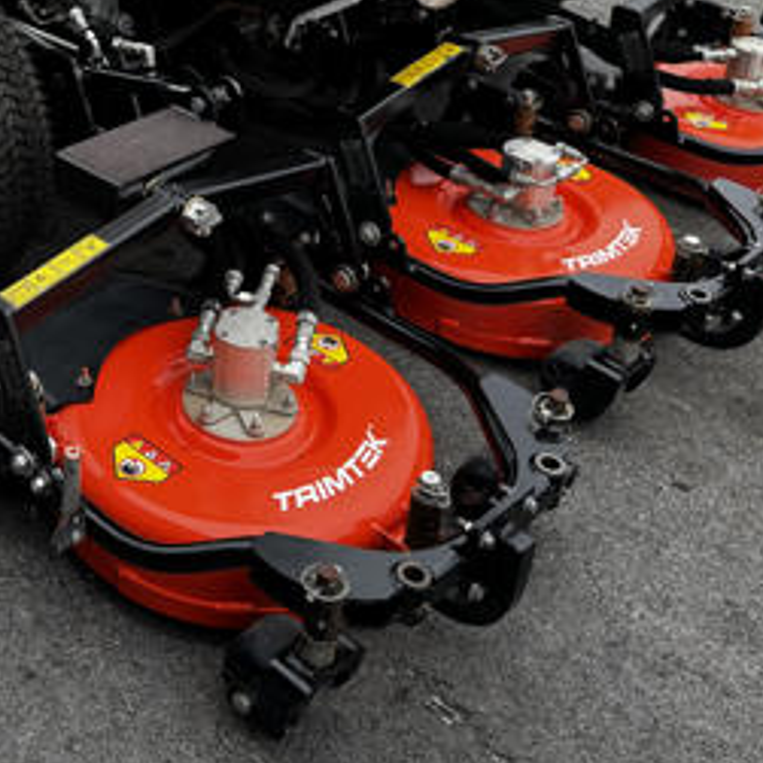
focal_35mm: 54
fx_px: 1347
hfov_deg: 30.4
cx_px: 94
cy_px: 49
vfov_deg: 30.0
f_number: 1.78
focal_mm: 6.76
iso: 64
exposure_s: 1/121
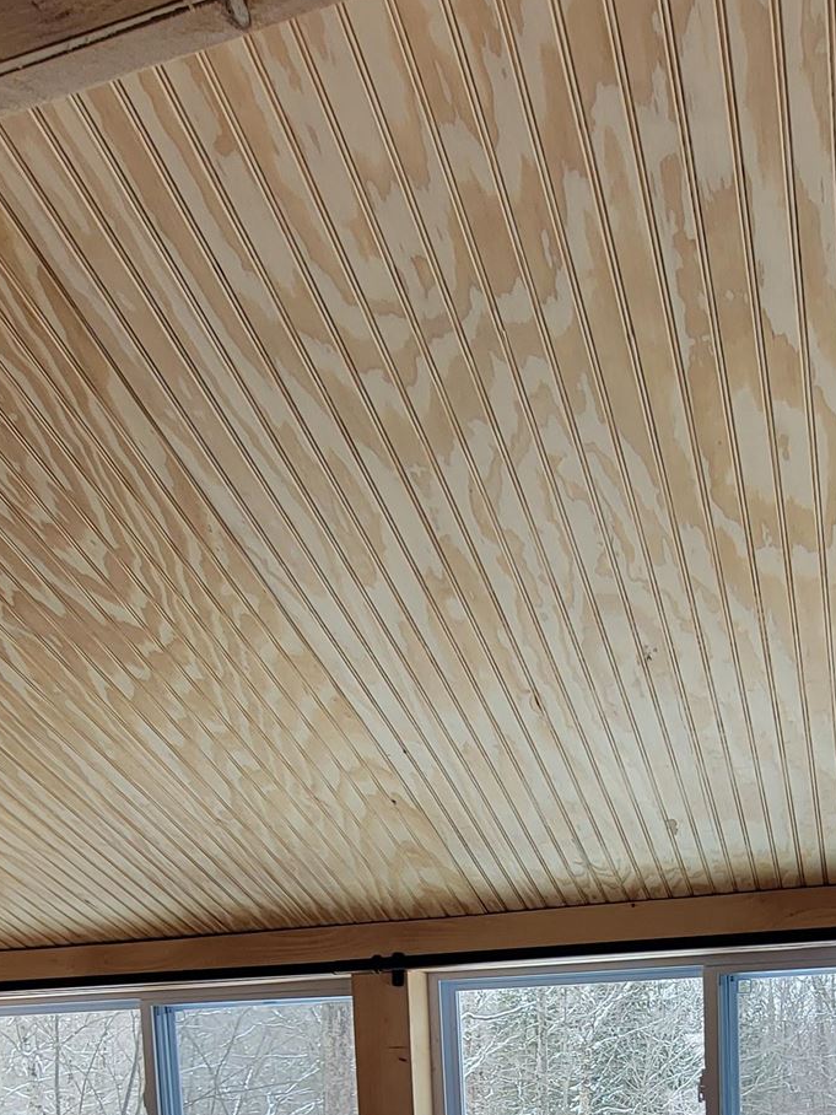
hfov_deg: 42.2
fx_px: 1063
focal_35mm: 33
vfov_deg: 44.1
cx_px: 576
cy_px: 1192
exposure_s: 1/60
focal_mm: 2.2
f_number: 2.2
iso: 80
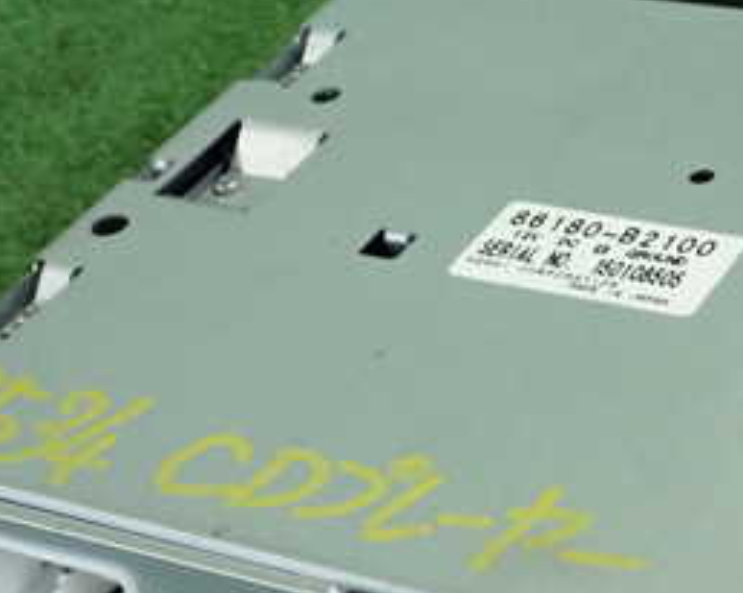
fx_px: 2197
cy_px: 486
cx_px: 611
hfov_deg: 19.0
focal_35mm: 100
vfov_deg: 15.3
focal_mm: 7.84
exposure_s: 1/125
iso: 1250
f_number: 2.9
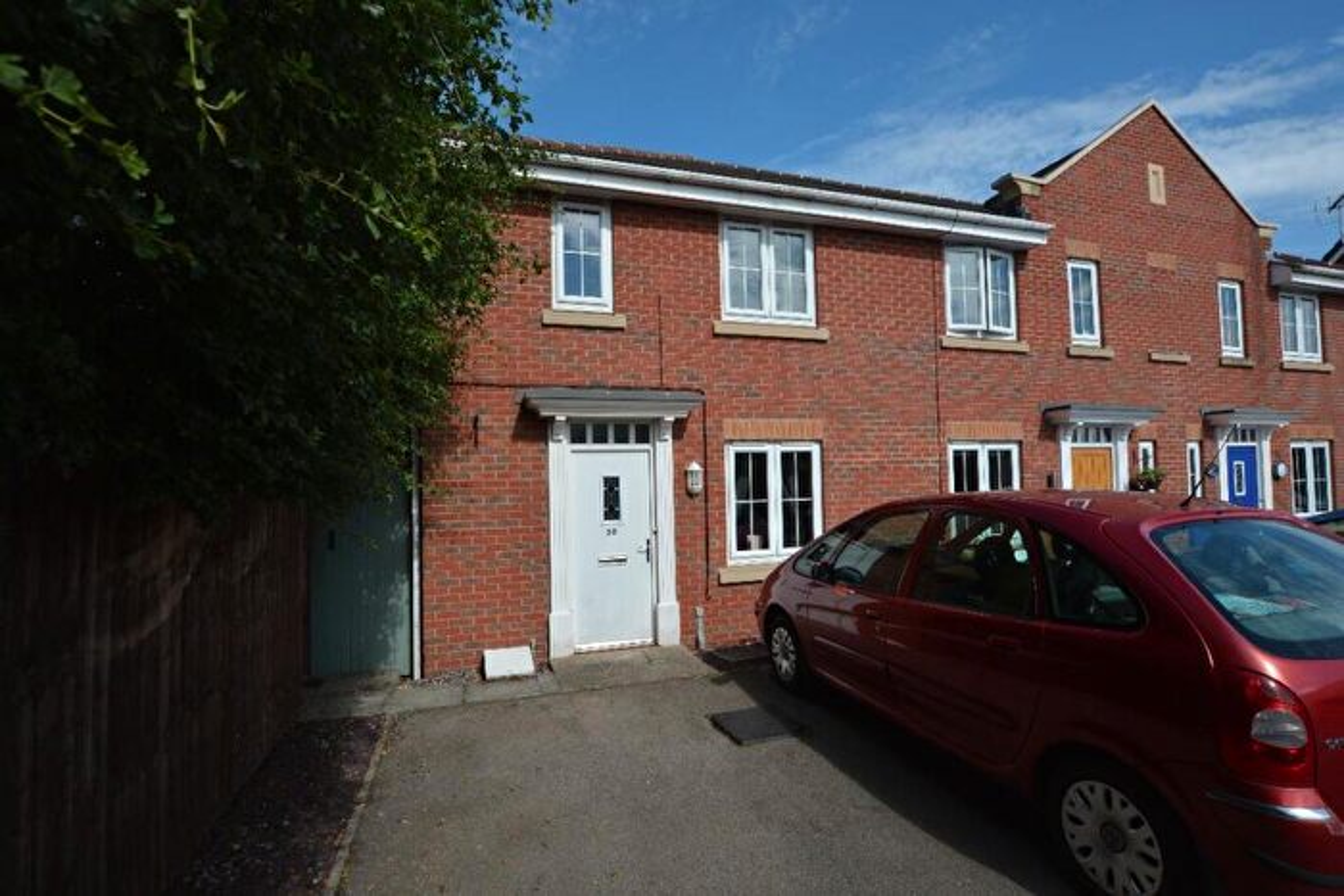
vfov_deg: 72.1
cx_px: 672
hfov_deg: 95.0
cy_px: 448
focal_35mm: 16
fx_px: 616
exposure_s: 1/250
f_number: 8
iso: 110
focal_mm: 11
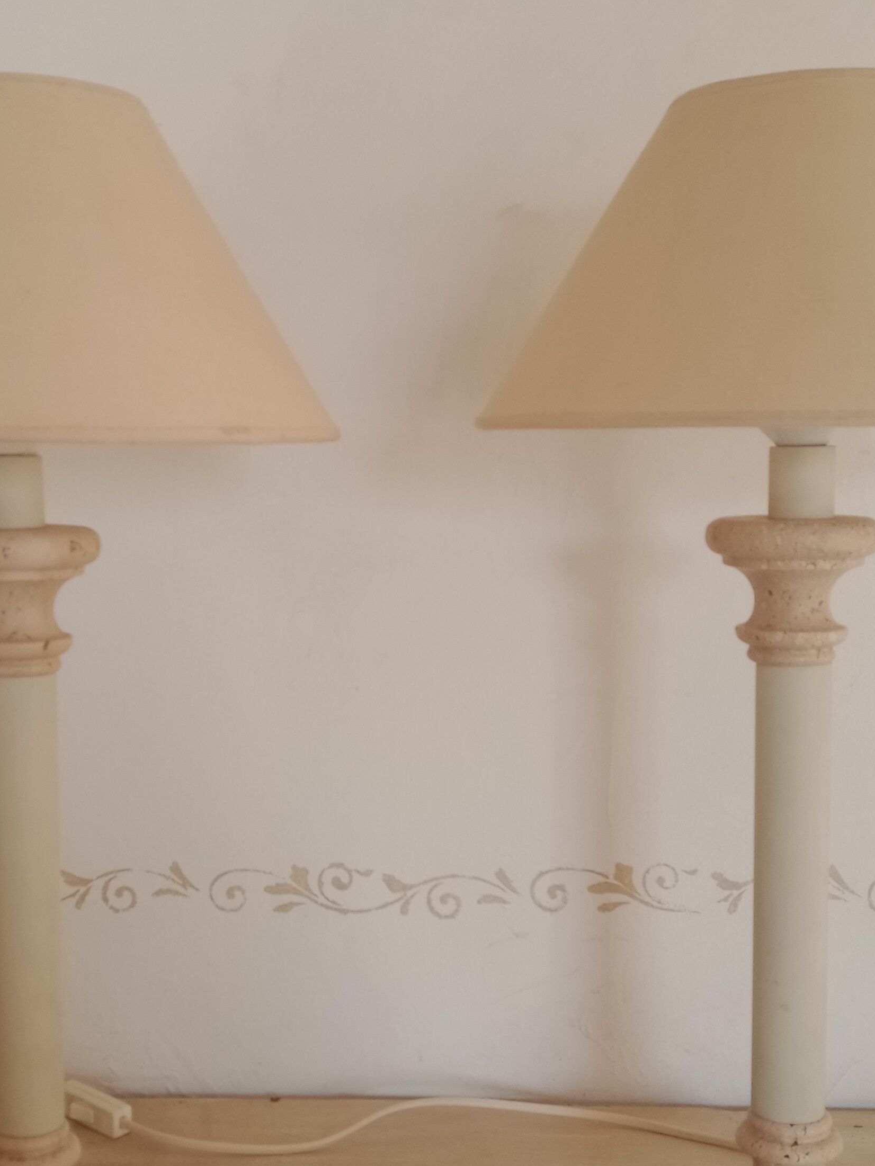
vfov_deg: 37.5
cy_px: 635
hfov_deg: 28.5
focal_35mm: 51
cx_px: 343
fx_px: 1719
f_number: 2
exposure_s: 1/100
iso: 214
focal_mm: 3.54
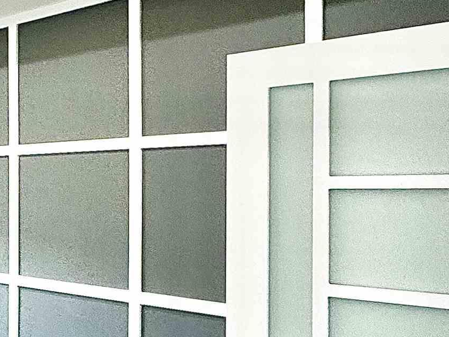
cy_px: 194
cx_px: -181
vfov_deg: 28.5
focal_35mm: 51
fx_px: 661
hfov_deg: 28.3
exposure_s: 1/120
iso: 200
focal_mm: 2.22
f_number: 2.2
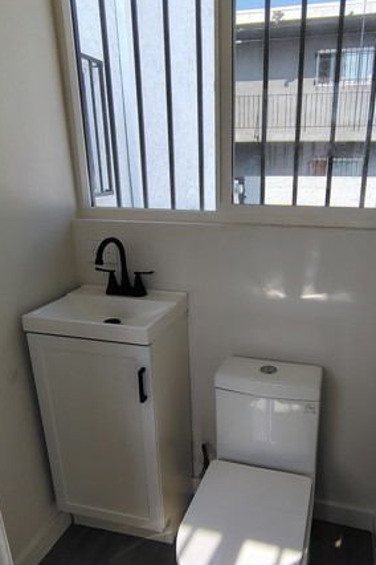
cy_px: 304
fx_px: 392
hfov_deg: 50.7
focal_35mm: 25
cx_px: 240
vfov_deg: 71.4
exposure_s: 1/383
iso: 100
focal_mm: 2.13
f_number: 2.2
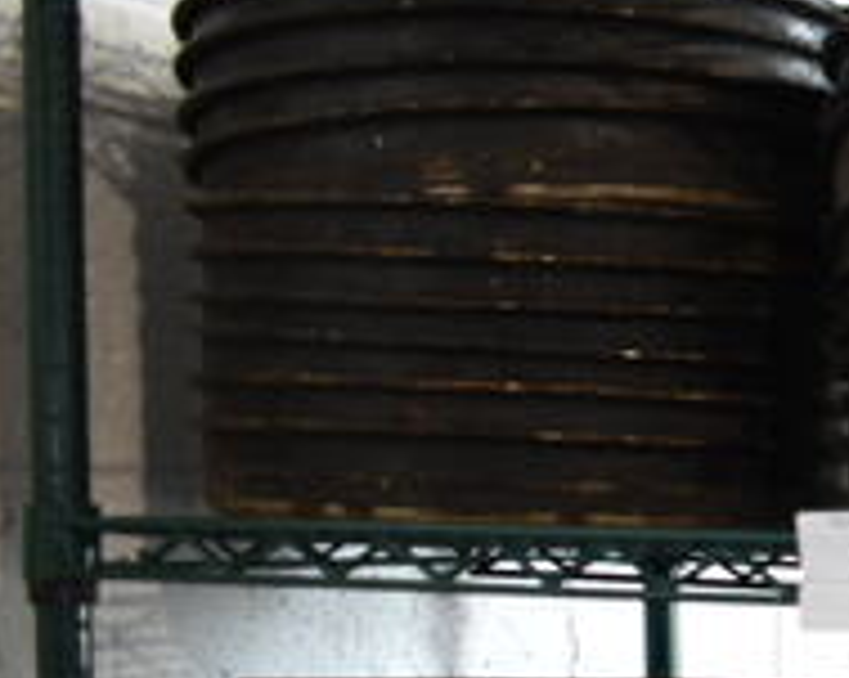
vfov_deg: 18.4
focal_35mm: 82
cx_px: 1249
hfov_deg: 20.2
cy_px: 597
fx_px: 2059
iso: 800
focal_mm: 18
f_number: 3.5
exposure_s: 1/30
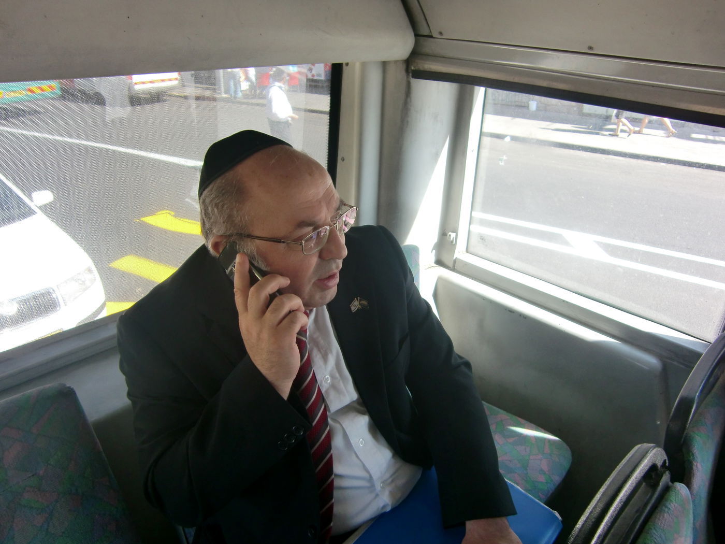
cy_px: 272
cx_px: 362
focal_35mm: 28
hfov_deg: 63.4
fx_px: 586
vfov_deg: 49.7
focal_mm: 4.9
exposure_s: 1/125
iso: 64
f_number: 2.6
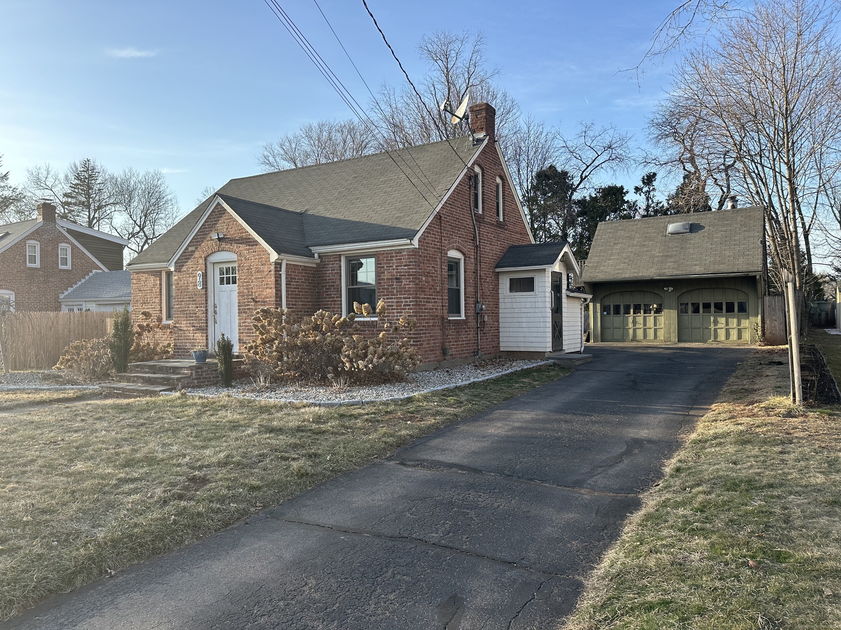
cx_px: 420
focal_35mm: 24
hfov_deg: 71.6
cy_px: 315
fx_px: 583
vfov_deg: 56.8
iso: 80
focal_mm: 6.86
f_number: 1.78
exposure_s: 1/1495
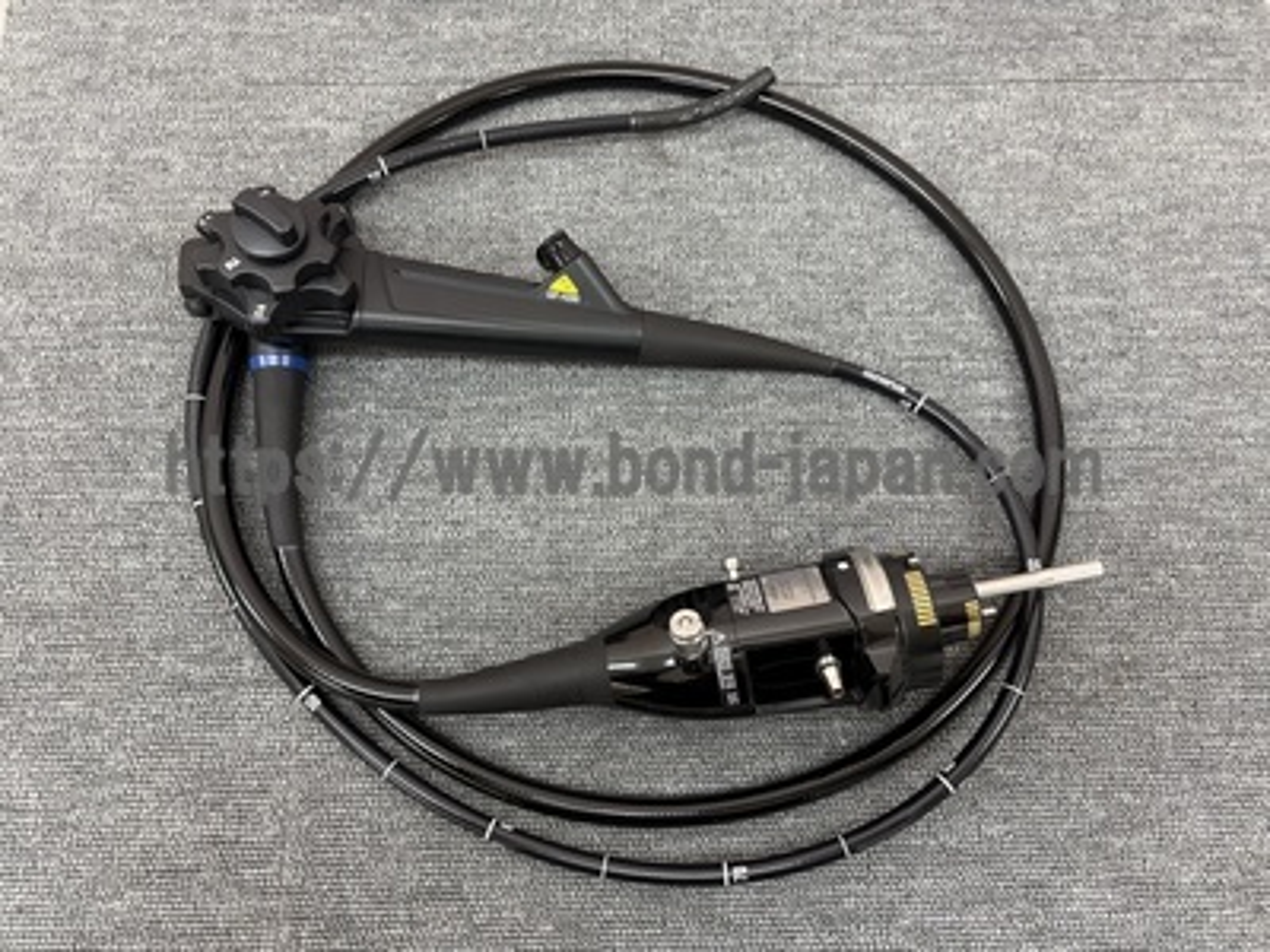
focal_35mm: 26
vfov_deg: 53.1
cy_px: 476
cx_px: 635
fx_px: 954
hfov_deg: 67.3
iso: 80
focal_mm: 5.96
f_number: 1.6
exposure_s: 1/60
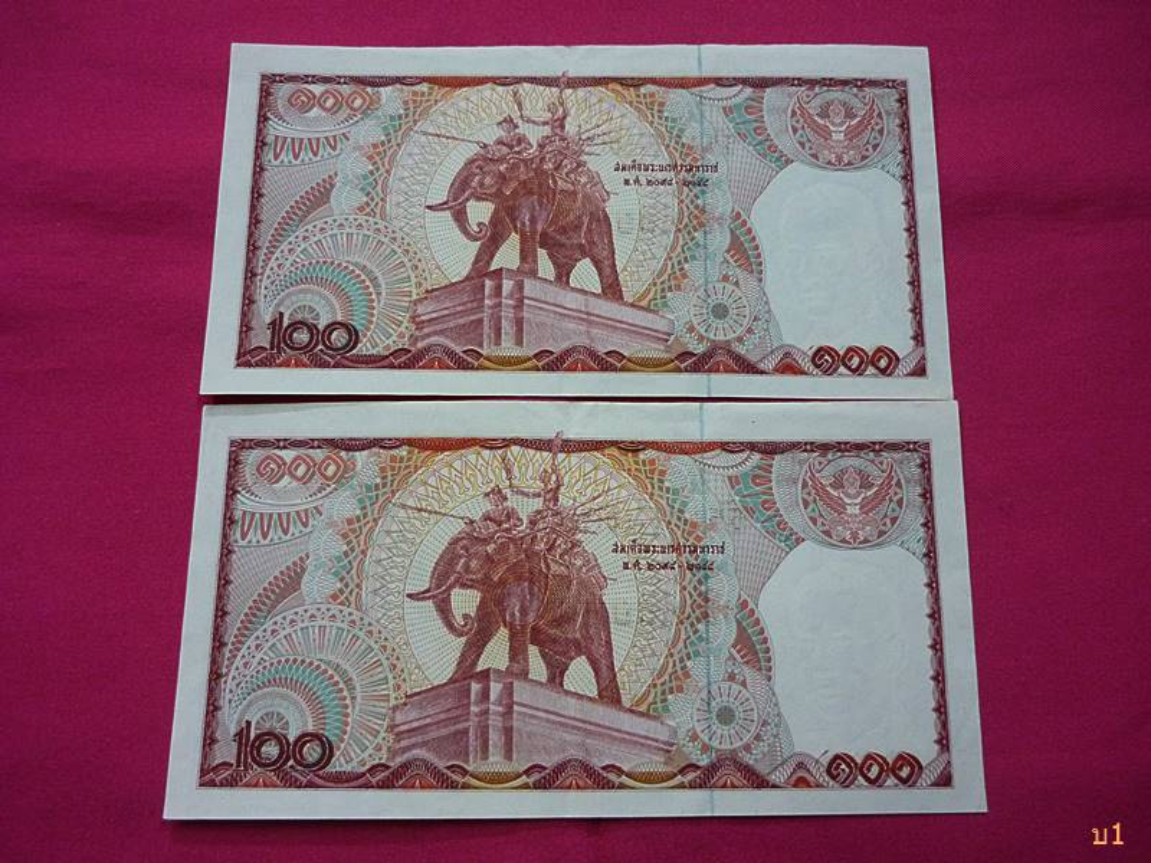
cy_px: 432
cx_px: 576
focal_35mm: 33
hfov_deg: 55.4
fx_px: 1097
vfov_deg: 42.9
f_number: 2.8
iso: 400
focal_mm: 5.5
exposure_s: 1/15
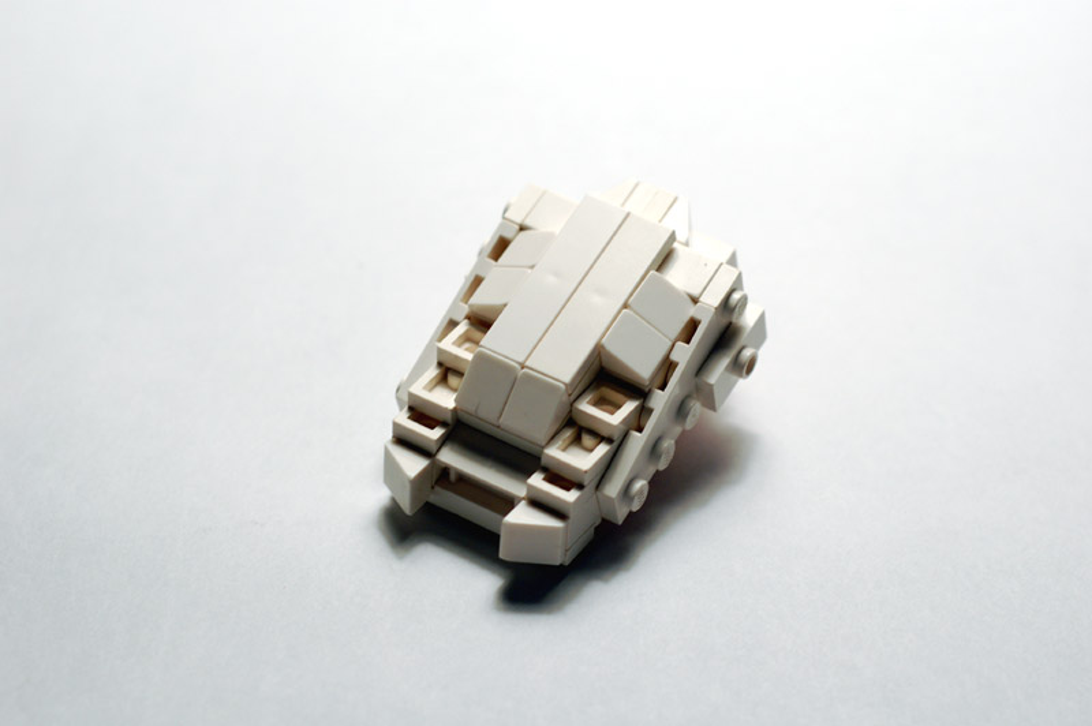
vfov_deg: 18.2
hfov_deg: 27.0
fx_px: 2273
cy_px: 363
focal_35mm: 75
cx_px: 546
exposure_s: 1/60
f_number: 4
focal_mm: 50
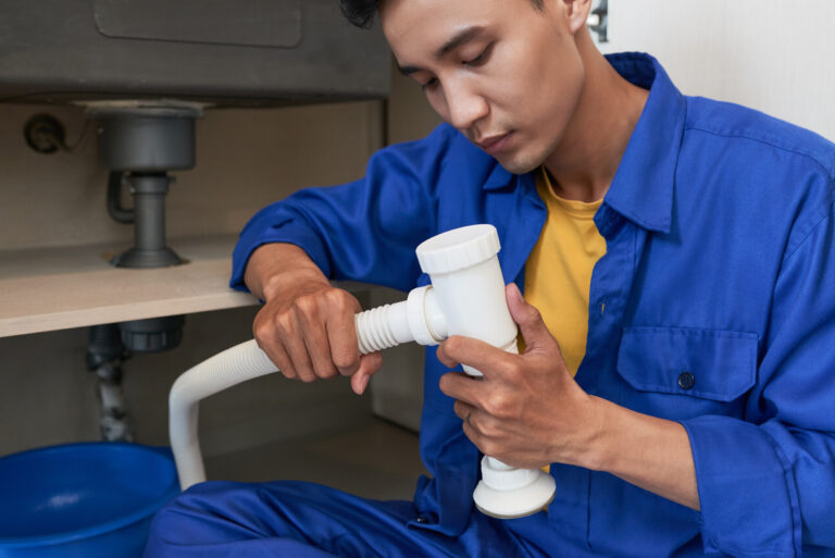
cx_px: 418
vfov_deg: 37.9
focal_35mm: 35
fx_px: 812
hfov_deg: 54.4
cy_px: 279
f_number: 4
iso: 800
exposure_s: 1/125
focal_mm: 35
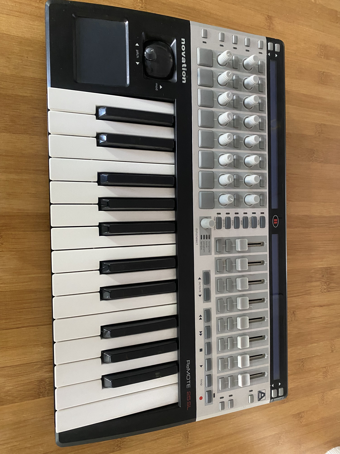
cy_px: 227
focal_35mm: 26
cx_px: 170
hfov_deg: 53.1
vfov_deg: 67.3
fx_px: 340
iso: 500
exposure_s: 1/46
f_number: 1.8
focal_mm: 4.25
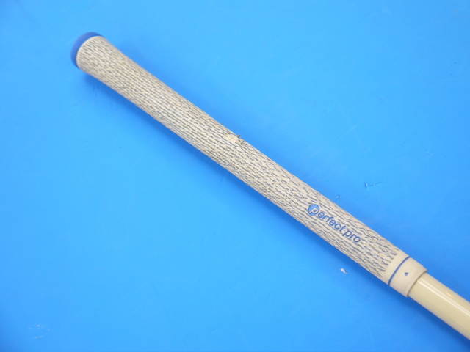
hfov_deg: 39.7
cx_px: 235
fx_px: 652
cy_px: 176
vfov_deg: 30.3
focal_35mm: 48
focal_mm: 24
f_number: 4.5
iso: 200
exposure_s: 1/60
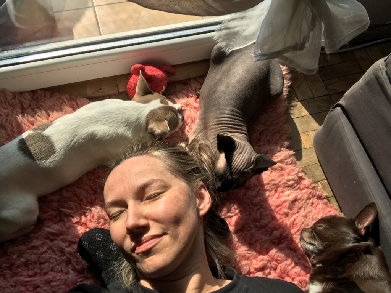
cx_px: 196
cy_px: 146
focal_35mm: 32
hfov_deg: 56.8
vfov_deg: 44.2
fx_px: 362
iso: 25
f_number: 2.2
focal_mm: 2.87
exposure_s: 1/677
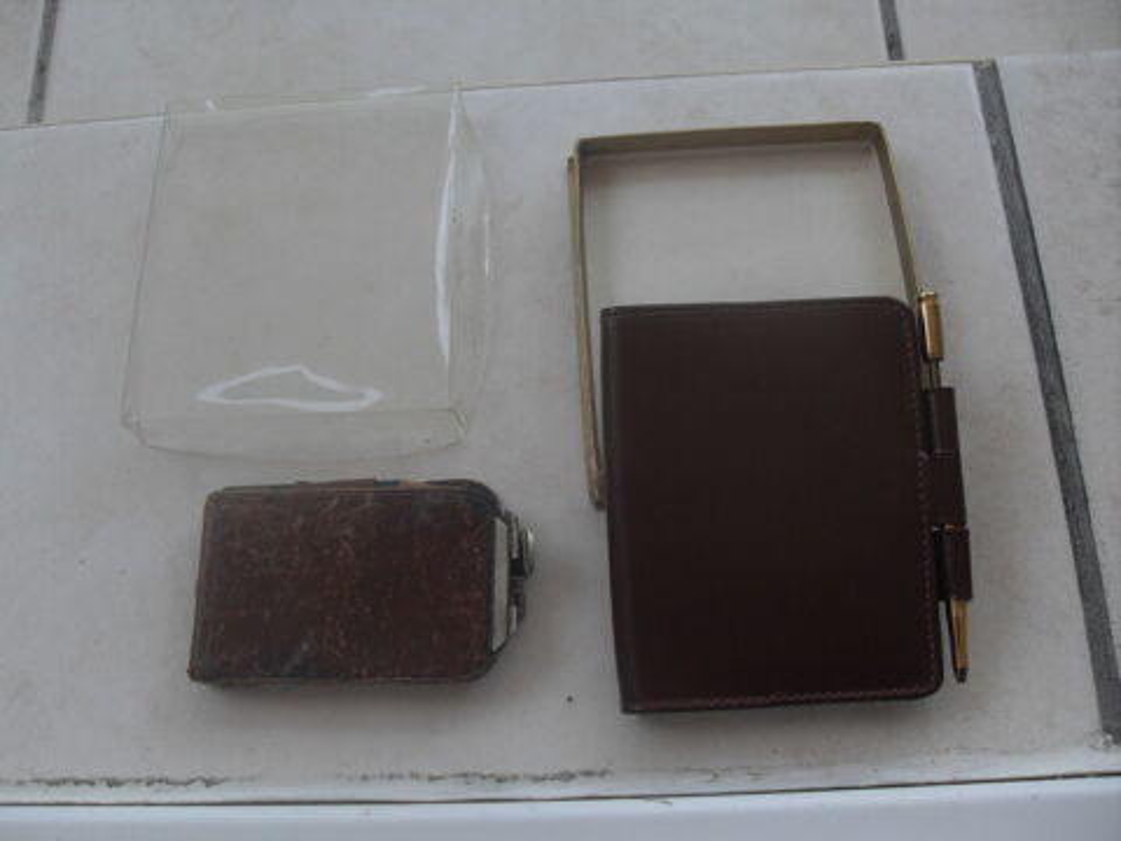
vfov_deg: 38.7
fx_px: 1198
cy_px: 420
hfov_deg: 50.1
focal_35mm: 37
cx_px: 560
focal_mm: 6.3
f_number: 2.8
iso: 80
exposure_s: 1/90
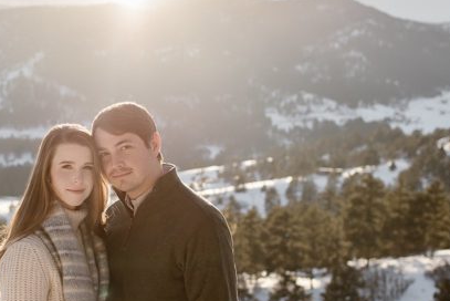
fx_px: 1101
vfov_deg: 15.5
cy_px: 198
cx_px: 130
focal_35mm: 88
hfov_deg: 22.9
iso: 200
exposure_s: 1/1600
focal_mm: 35
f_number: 2.8
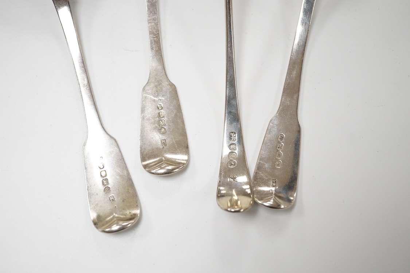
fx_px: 512
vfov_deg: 29.9
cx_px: 205
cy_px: 136
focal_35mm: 45
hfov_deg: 43.6
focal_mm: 30
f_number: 3.5
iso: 2500
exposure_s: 1/800
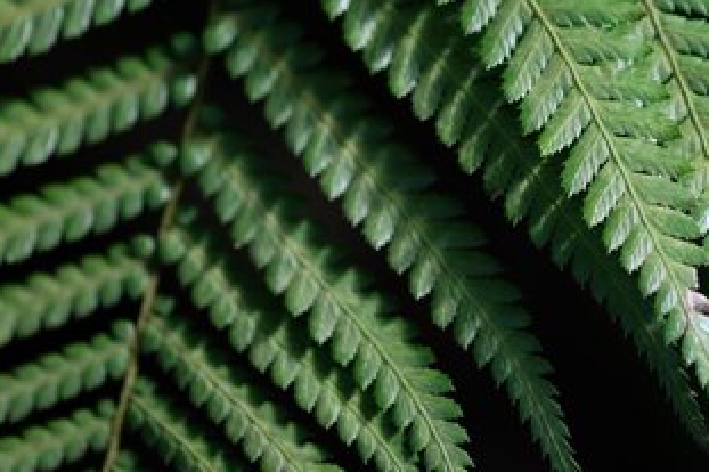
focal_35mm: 177
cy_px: 171
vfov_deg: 7.7
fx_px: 3484
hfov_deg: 11.6
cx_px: 600
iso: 200
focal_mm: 60
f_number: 2.4
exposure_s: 1/280
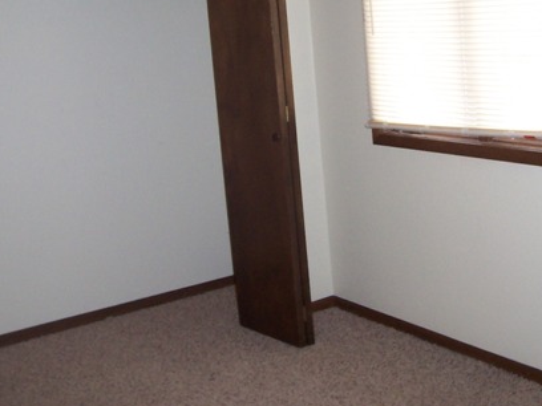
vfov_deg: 25.1
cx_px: 319
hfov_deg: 33.2
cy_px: 127
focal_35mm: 58
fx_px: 908
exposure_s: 1/60
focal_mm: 5.6
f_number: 2.8
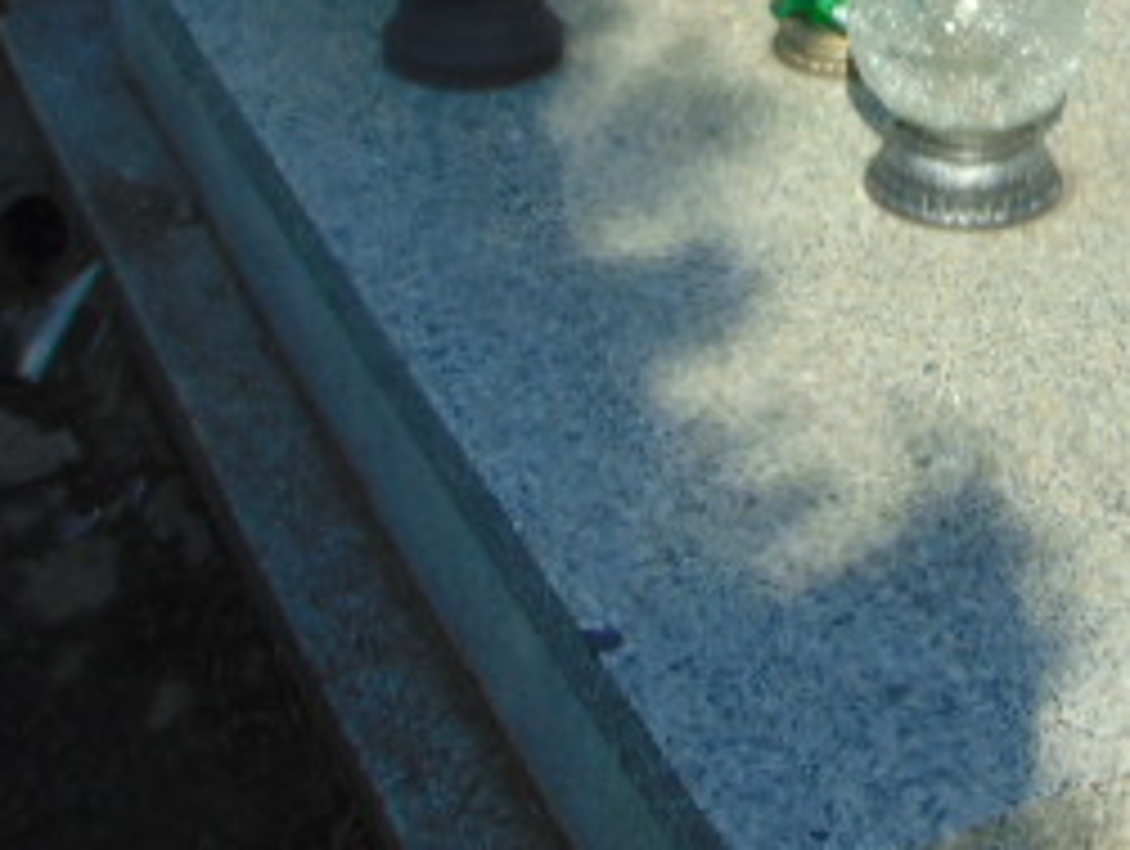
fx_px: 2746
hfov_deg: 22.5
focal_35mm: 84
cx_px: 1067
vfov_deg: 17.1
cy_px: -49
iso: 80
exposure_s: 1/200
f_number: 8.2
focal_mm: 5.8
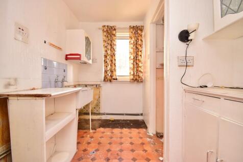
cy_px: 81
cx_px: 122
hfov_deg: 100.4
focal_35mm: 15
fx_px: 101
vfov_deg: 77.3
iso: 800
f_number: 8
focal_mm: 10
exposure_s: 1/60
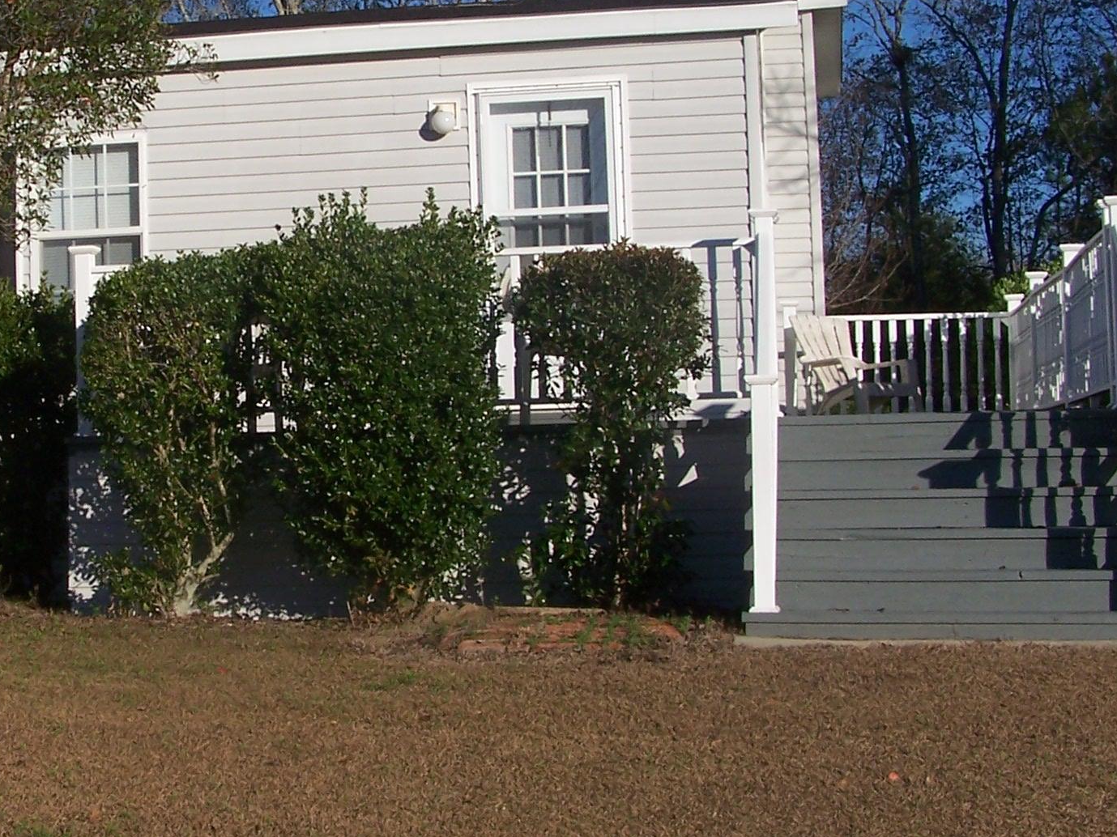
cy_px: 282
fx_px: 2291
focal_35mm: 71
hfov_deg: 27.1
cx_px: 312
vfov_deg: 20.6
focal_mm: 6.3
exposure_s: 1/640
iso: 80
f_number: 5.6
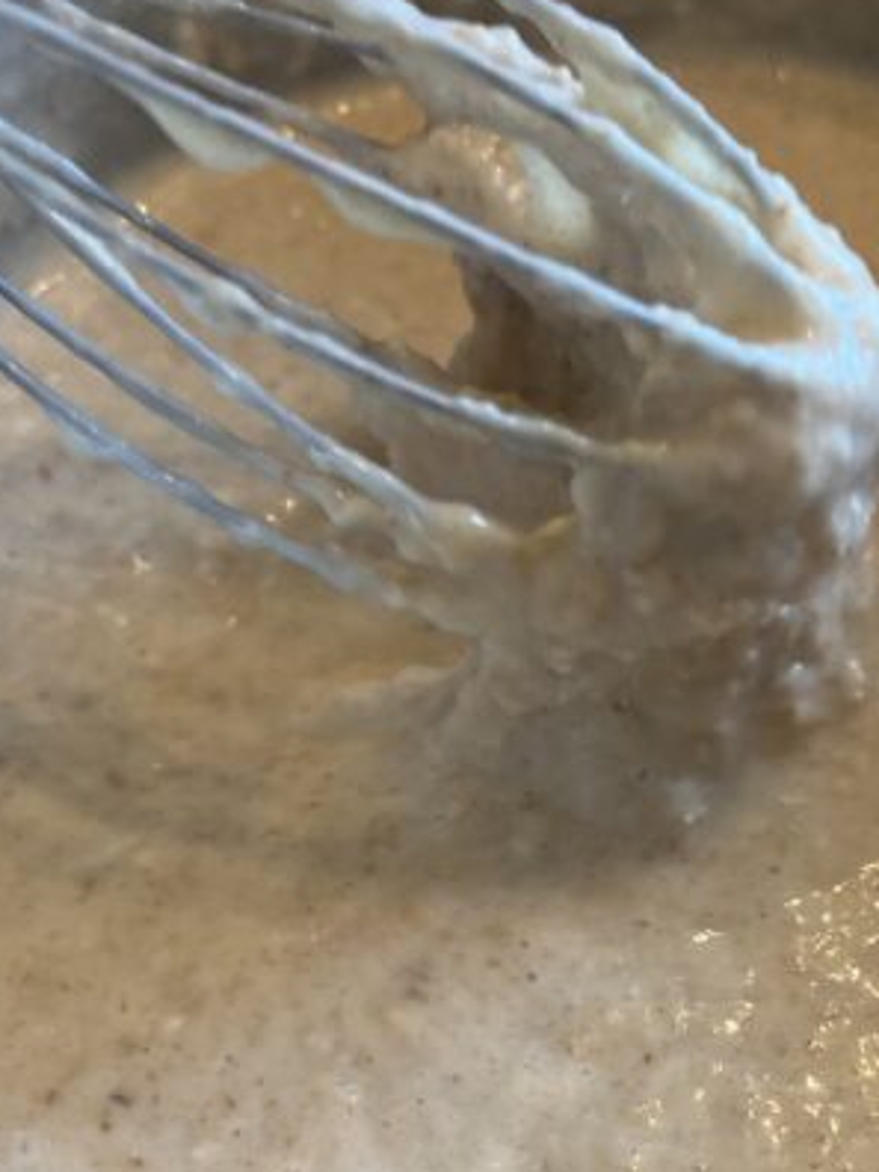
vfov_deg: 41.2
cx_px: 542
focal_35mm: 46
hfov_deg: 31.4
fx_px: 1557
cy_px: 641
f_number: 1.6
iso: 80
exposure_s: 1/50
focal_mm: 5.1
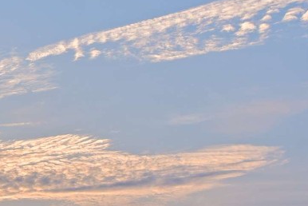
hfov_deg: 16.9
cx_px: -53
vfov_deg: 11.8
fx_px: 993
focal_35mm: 116
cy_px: 88
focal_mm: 28
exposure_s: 1/800
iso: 200
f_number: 5.6
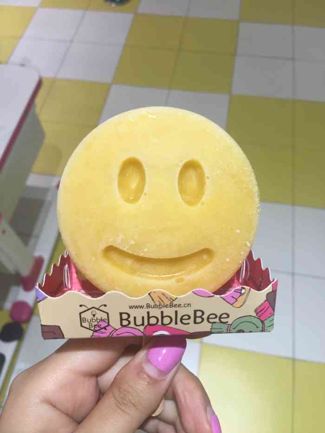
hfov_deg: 48.2
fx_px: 363
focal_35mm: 29
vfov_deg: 61.7
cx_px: 162
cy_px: 216
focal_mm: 4.15
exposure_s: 1/33
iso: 25
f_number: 2.2
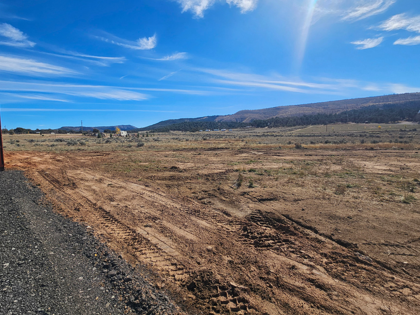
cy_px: 144
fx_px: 182
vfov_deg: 81.6
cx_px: 204
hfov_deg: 98.1
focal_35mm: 15
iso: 50
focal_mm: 2.2
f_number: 2.2
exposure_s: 1/3009
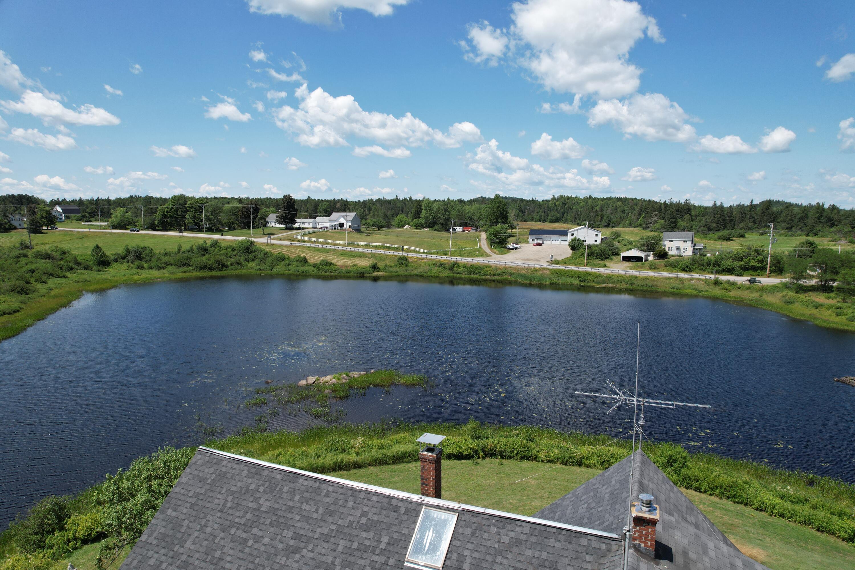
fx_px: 522
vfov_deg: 57.2
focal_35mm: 22
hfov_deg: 78.6
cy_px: 285
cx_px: 428
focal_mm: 8.38
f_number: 2.8
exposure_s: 1/2000
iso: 120
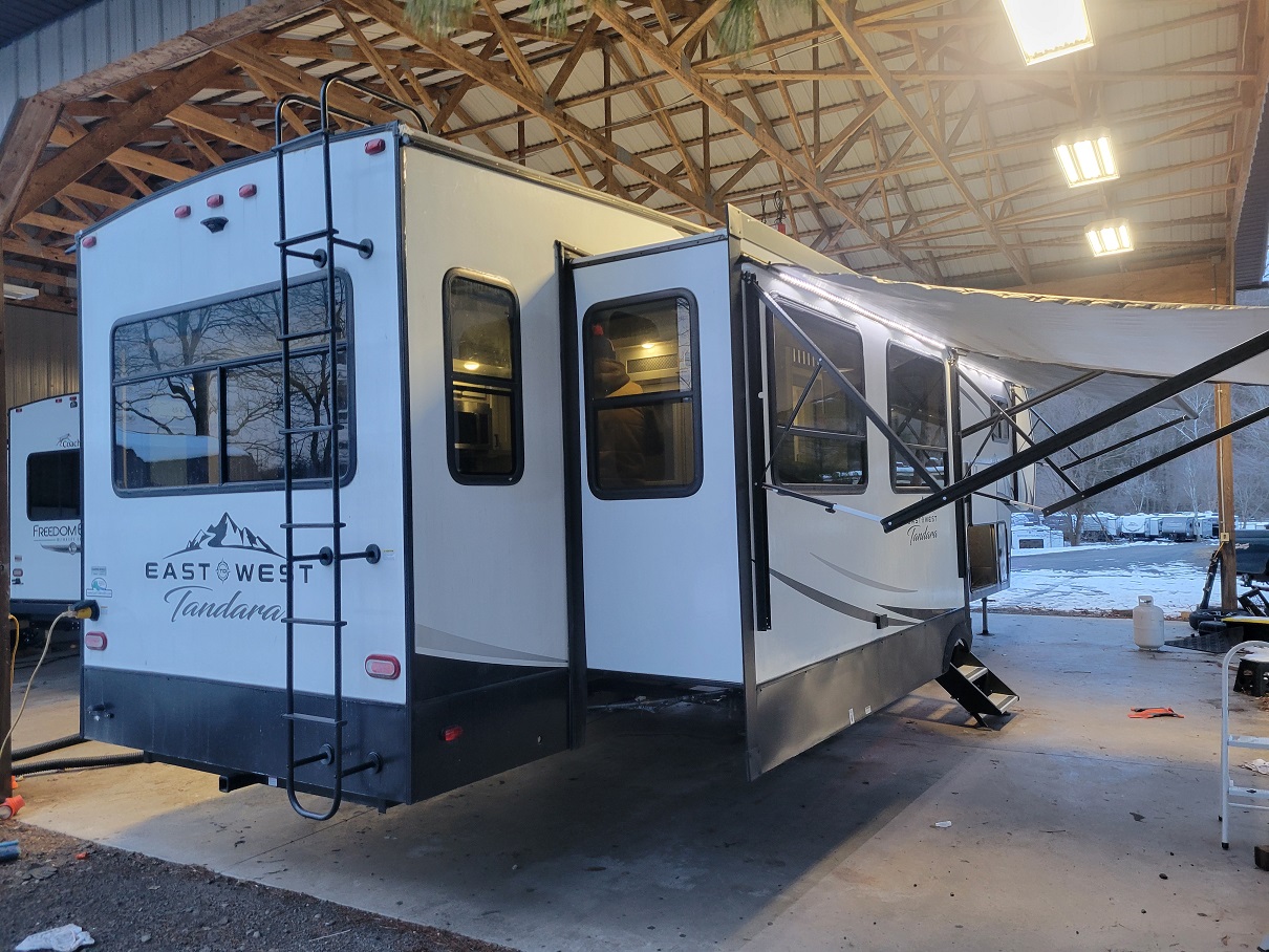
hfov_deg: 67.3
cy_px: 476
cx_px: 634
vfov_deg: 53.1
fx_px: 953
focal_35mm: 26
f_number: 1.8
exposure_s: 1/40
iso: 200
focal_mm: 5.4
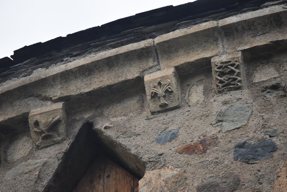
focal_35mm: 278
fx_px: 2212
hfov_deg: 7.4
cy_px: 96
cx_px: 144
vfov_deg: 5.0
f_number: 5.6
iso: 800
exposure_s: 1/500
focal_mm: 185
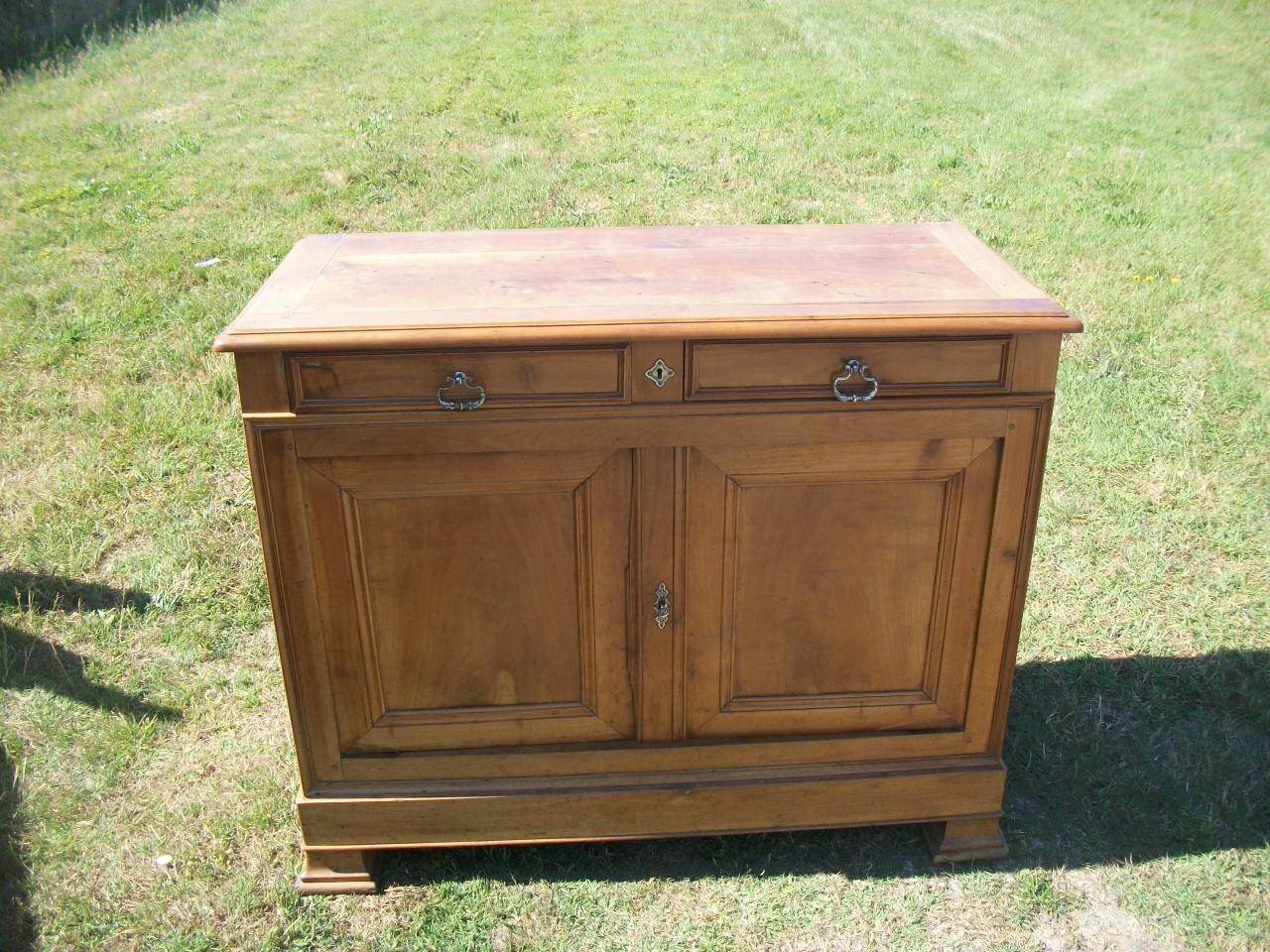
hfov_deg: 56.8
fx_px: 1174
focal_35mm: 32
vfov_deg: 44.2
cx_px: 635
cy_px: 476
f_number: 8.8
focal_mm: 5.7
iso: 80
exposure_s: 1/60
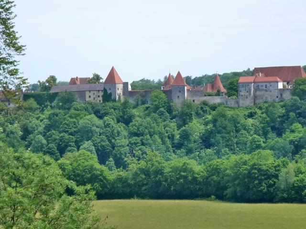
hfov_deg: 11.6
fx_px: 1503
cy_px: 114
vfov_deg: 8.7
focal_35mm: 170
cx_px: 153
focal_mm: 27.7
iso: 250
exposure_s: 1/400
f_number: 5.3
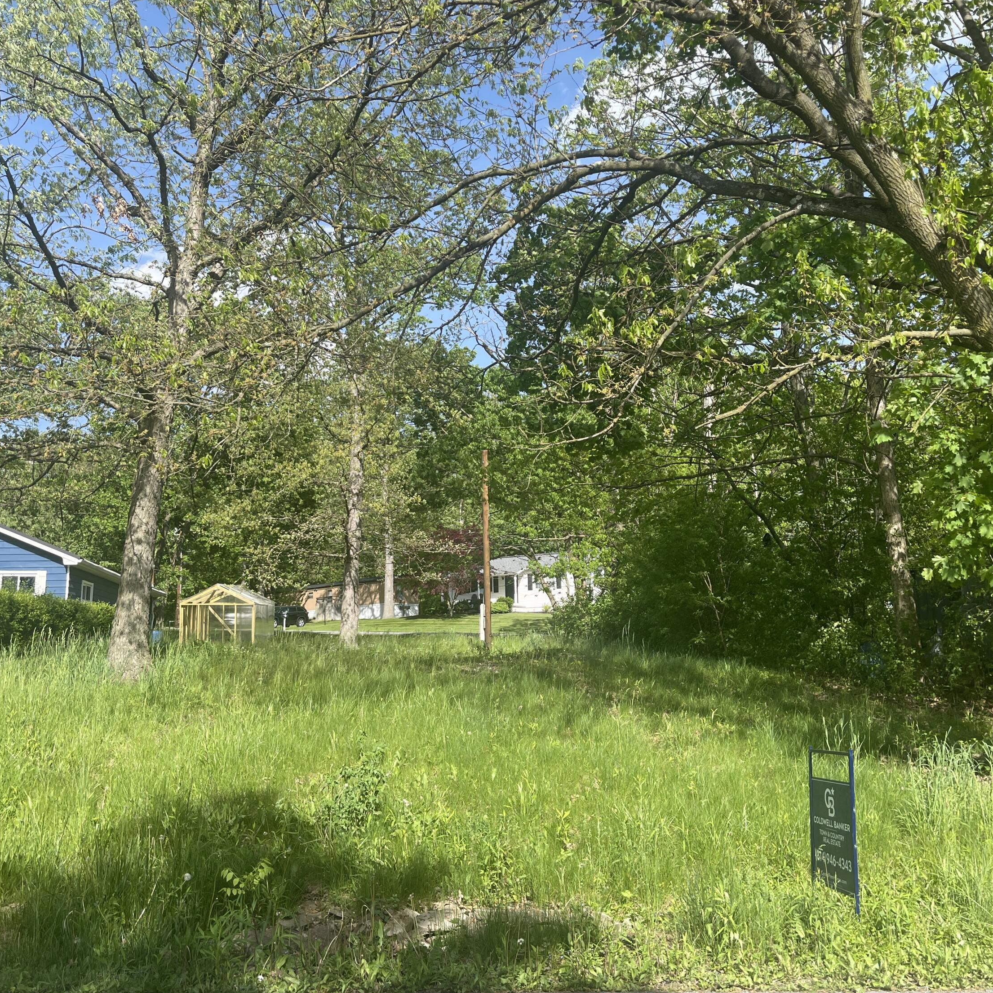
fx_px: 974
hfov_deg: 54.0
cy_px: 494
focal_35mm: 30
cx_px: 471
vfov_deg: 54.0
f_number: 1.6
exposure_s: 1/1387
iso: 32
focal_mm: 5.1
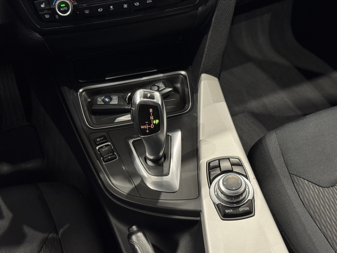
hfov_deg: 39.7
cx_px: 168
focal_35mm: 48
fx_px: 467
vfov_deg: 30.3
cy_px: 126
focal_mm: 6.76
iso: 160
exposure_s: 1/50
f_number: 1.78
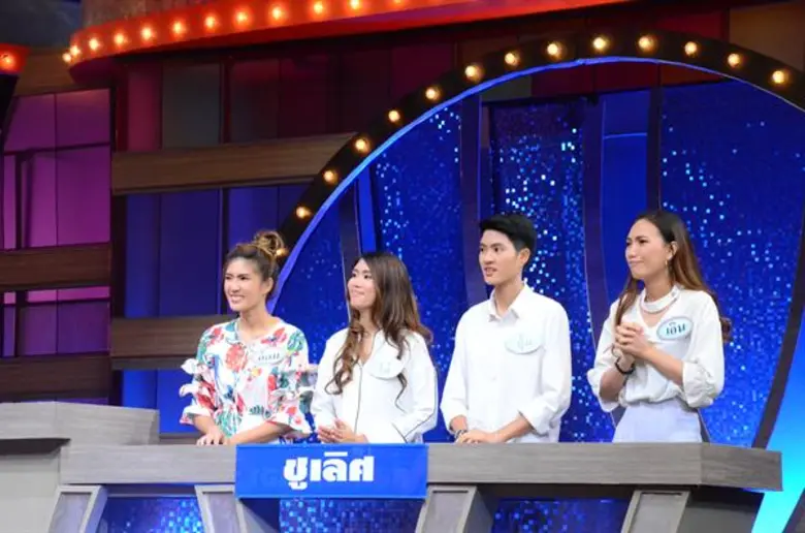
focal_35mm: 120
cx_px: 402
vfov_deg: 11.4
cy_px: 266
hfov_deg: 17.1
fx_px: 2677
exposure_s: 1/320
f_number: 10
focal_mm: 80
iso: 6400
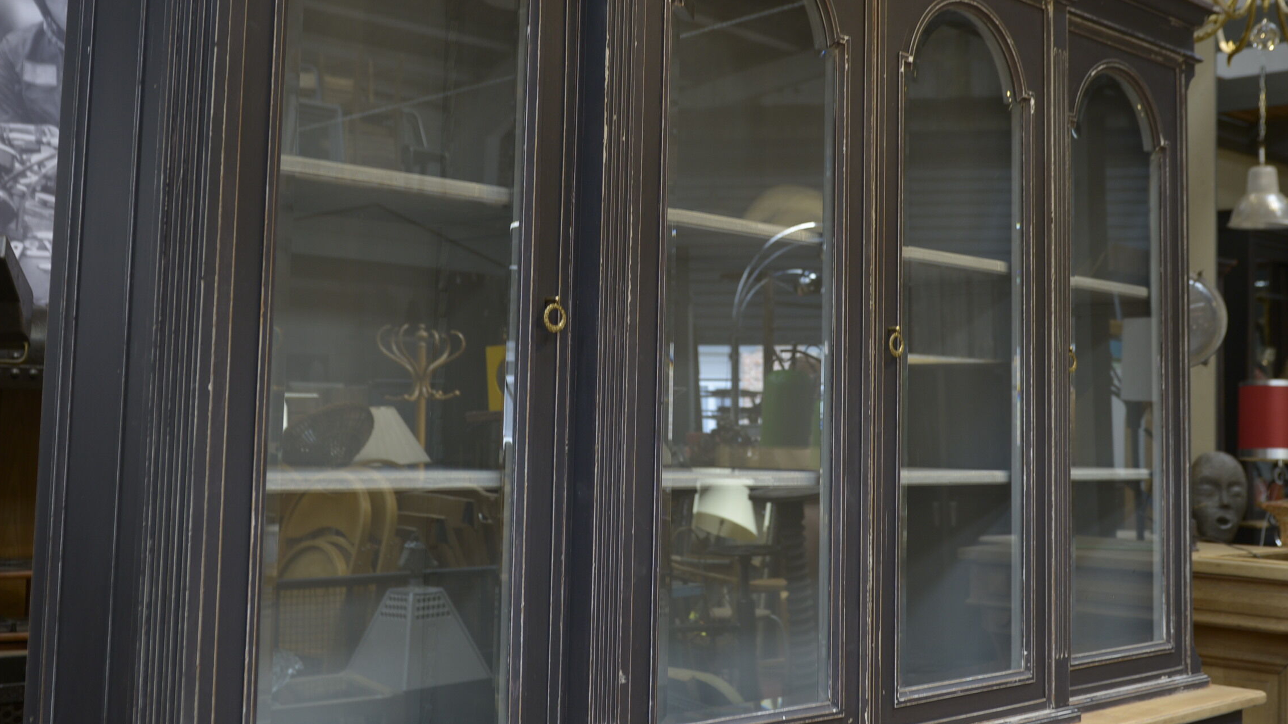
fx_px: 1571
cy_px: 264
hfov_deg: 44.5
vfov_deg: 25.9
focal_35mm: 46
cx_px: 705
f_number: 4
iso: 200
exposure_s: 1/50
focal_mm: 27
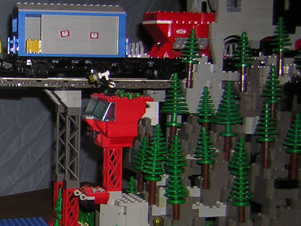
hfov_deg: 24.8
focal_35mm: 75
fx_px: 652
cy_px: 134
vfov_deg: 19.6
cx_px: 2
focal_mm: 4.7
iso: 50
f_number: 2.6
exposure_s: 1/60.1
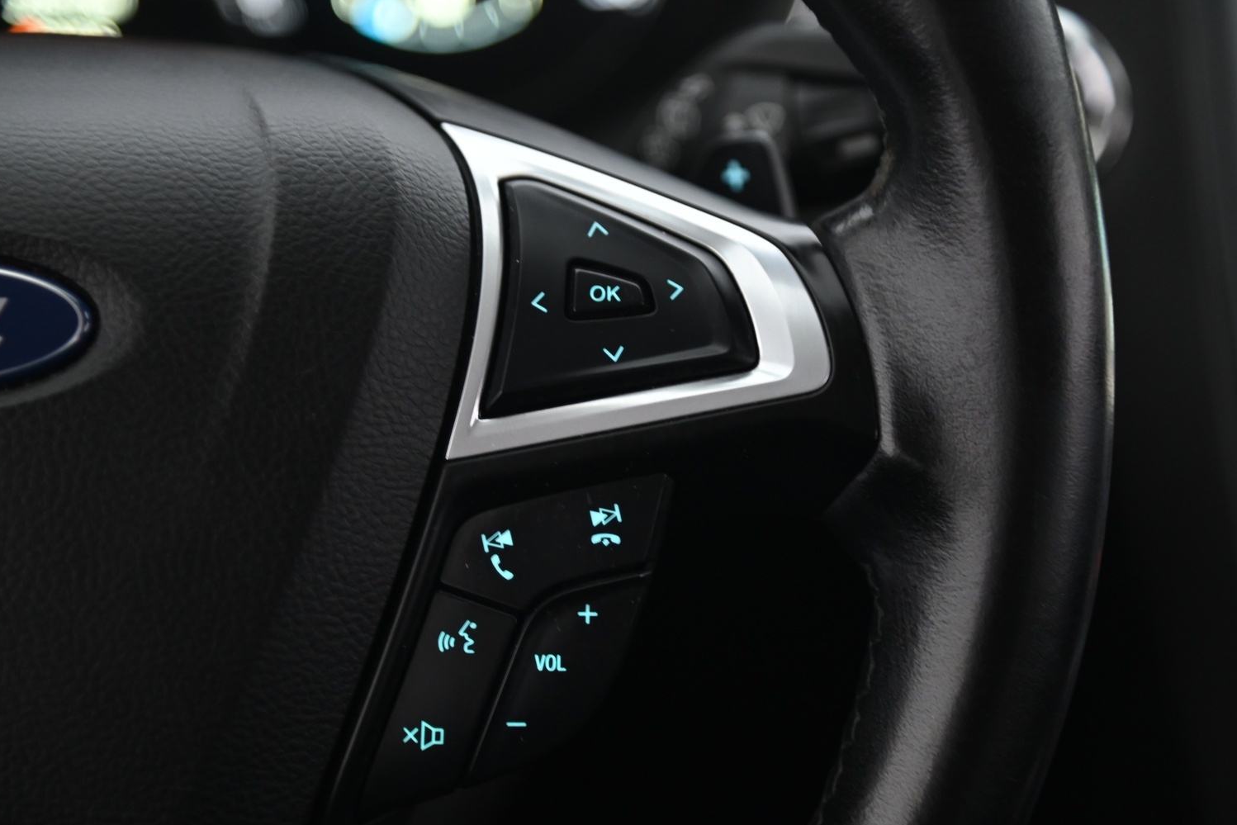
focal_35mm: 130
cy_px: 444
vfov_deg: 10.6
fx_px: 4467
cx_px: 580
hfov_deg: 15.8
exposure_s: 1/15
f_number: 4
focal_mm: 120
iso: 2000
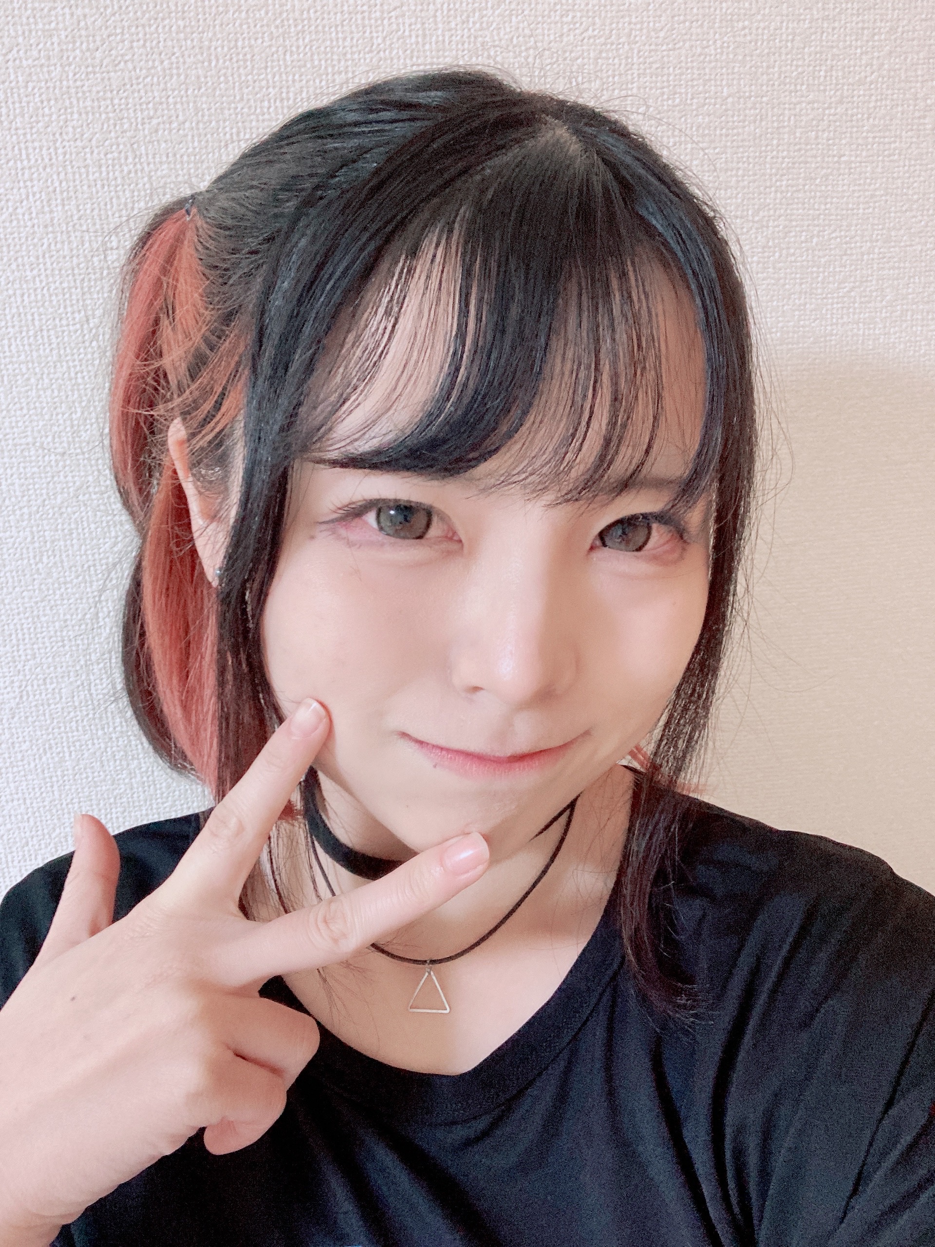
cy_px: 624
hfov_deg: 44.2
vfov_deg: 56.8
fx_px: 1152
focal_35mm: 32
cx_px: 468
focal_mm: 2.87
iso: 320
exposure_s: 1/49
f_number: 2.2
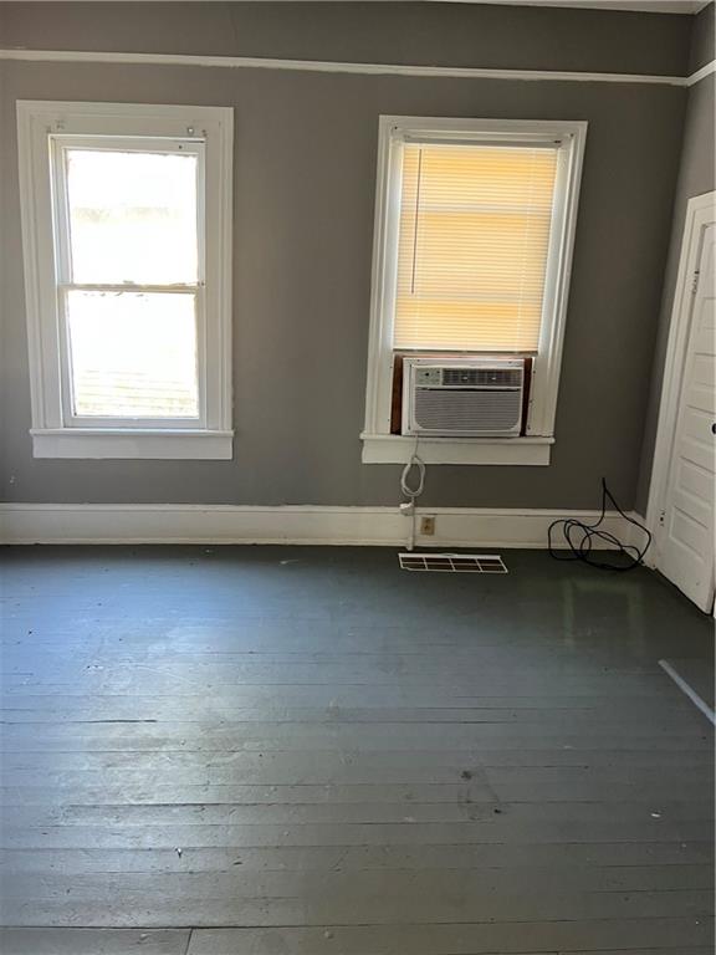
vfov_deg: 67.3
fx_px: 717
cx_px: 358
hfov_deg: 53.1
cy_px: 478
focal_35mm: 26
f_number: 1.5
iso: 125
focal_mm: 5.7
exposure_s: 1/70
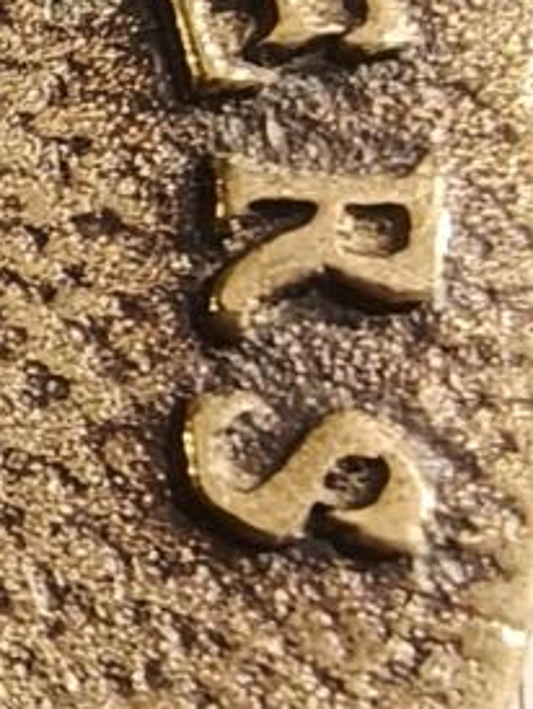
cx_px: -525
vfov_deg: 12.9
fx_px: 3095
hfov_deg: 9.2
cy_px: 722
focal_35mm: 151
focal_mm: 2.32
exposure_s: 1/78.7
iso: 200
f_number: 2
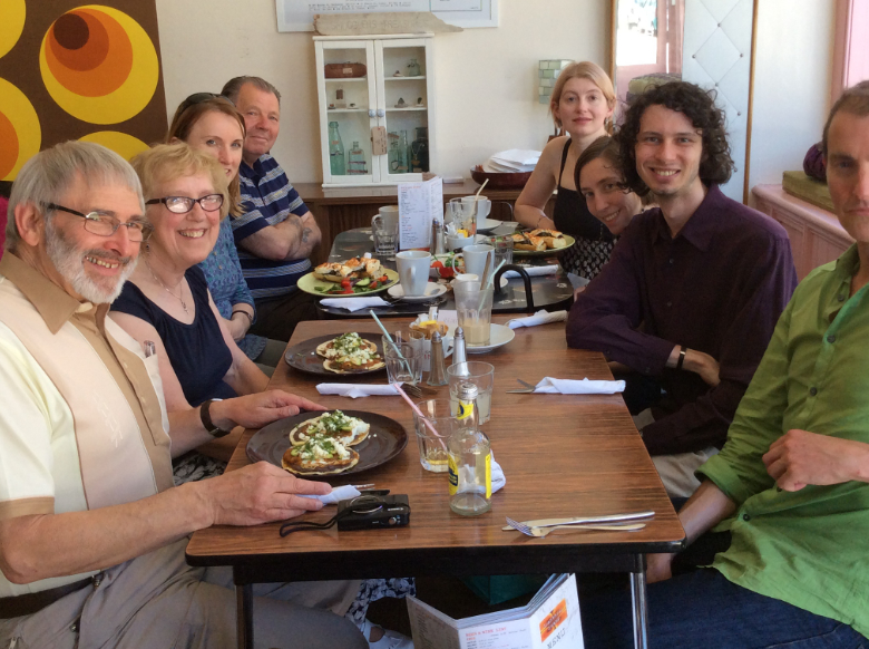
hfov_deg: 45.8
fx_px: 1027
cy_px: 260
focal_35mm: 41
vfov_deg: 34.9
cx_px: 439
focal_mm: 3.3
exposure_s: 1/100
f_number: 2.4
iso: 64
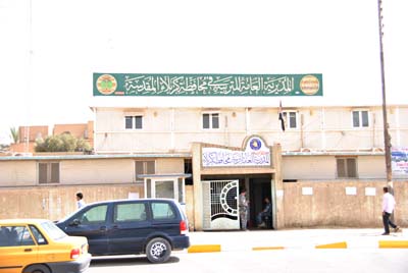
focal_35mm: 48
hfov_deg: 41.1
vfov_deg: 28.2
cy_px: 136
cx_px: 204
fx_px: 545
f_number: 5
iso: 200
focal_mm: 32
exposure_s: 1/320
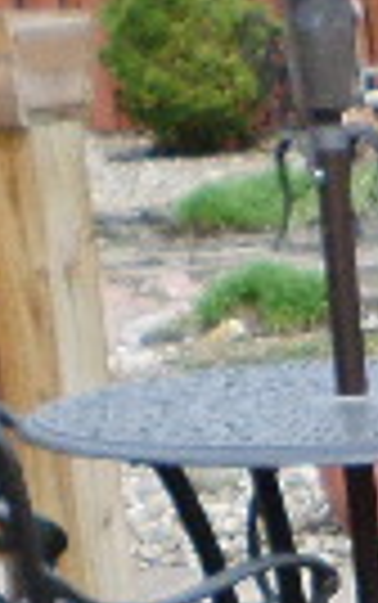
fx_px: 3322
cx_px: 1076
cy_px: 1314
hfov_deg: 6.1
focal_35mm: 202
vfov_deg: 9.5
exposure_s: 1/750
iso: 80
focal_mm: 4.5
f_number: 2.5
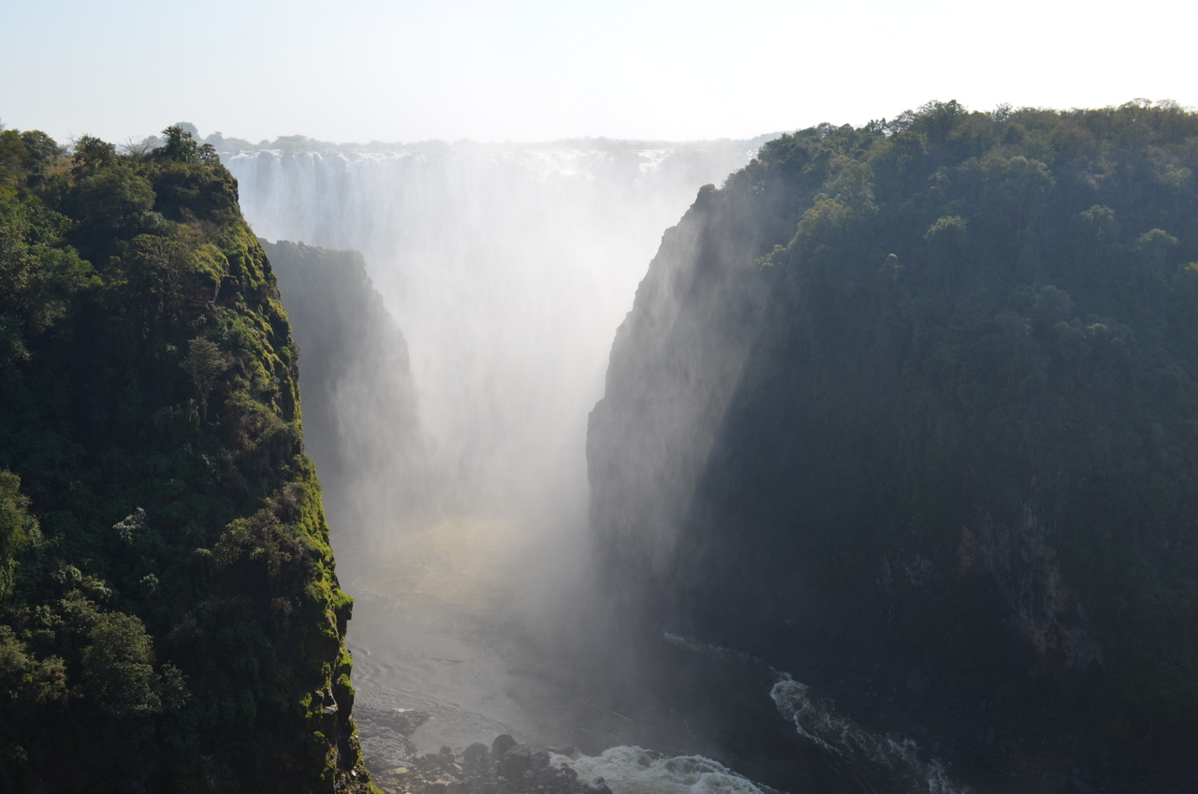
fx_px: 1196
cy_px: 397
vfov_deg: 36.7
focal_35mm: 36
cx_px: 599
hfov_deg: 53.2
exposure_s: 1/250
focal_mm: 24
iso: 100
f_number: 8
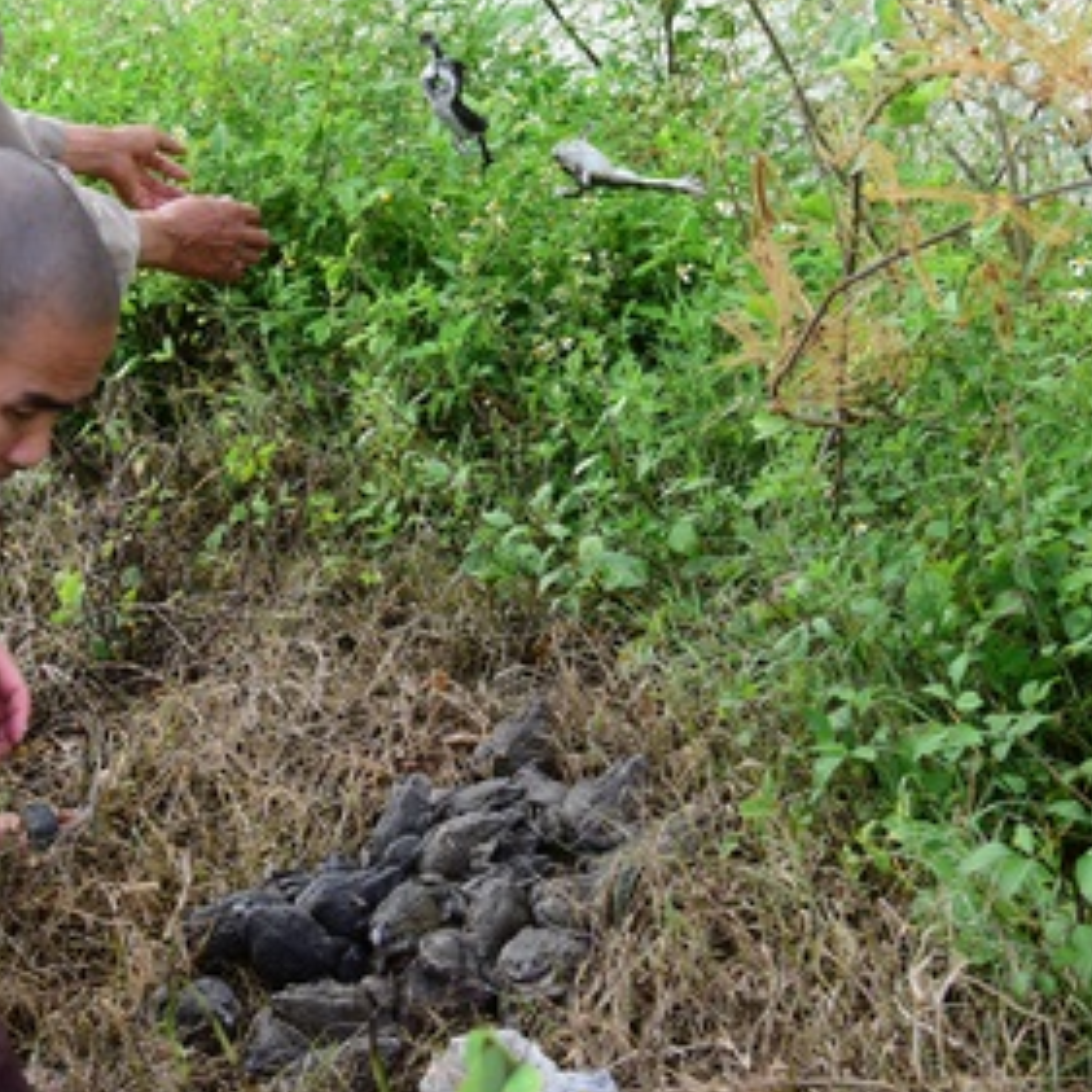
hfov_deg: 28.1
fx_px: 2177
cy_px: 392
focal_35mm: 61
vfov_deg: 28.0
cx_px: 420
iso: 320
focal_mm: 31
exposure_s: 1/500
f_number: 4
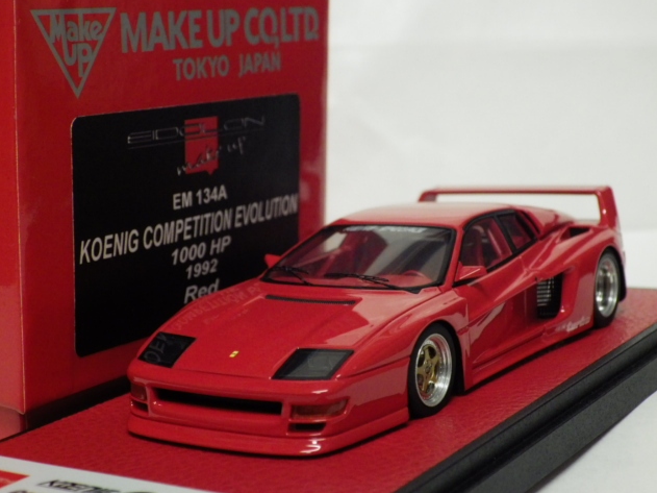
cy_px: 245
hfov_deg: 27.0
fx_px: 1366
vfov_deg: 20.4
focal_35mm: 72
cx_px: 325
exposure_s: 1/30
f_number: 4.2
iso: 800
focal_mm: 12.8
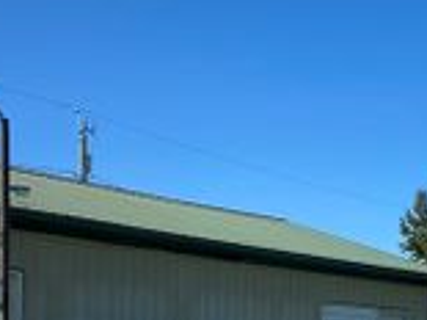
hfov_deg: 23.3
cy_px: 415
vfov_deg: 16.6
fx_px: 1035
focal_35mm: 84
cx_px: 163
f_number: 1.8
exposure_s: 1/2463
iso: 32
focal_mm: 4.25
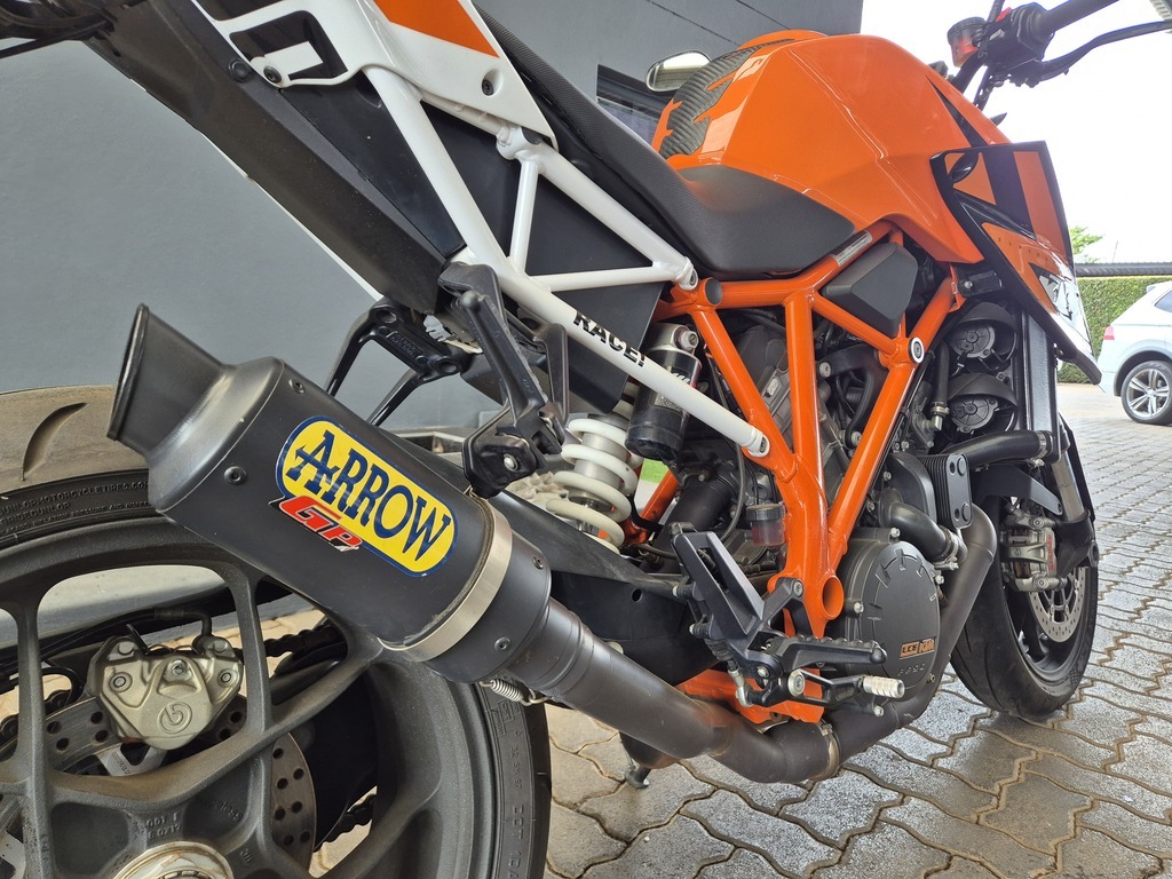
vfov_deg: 58.9
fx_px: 779
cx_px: 586
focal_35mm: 23
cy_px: 440
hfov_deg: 73.9
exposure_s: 1/180
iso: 125
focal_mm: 5.4
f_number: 1.8
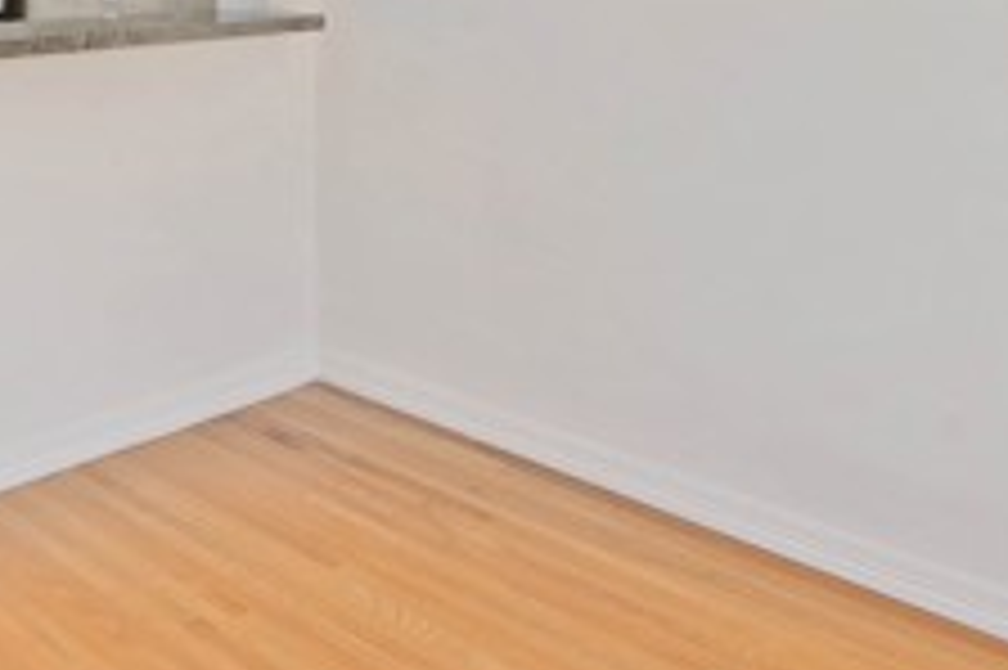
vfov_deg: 29.5
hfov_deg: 39.3
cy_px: -97
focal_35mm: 40
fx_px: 1119
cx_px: -112
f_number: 6.3
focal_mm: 14
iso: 400
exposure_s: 1/160
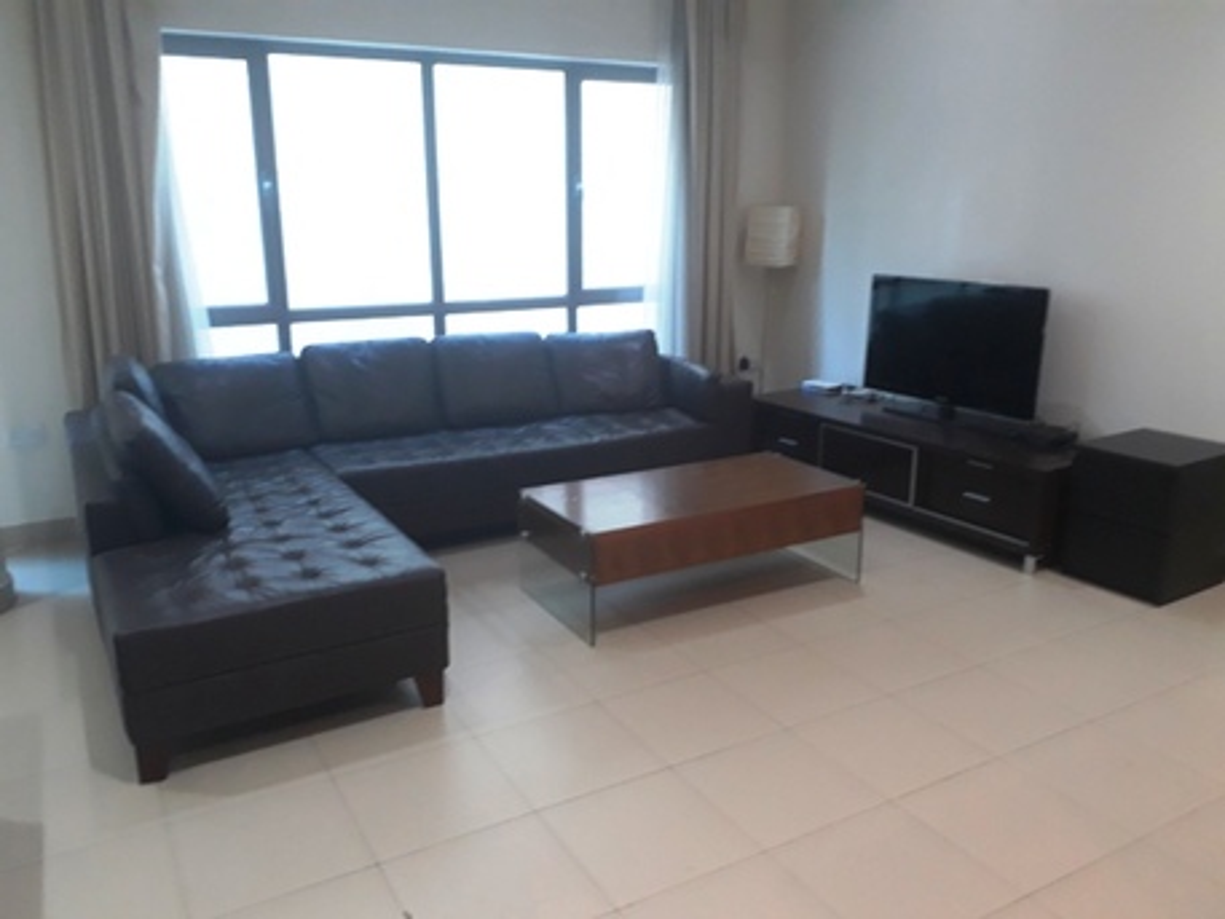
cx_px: 612
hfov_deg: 65.3
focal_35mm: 27
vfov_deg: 51.4
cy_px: 460
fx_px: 956
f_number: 1.9
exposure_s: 1/20
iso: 160
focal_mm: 3.6
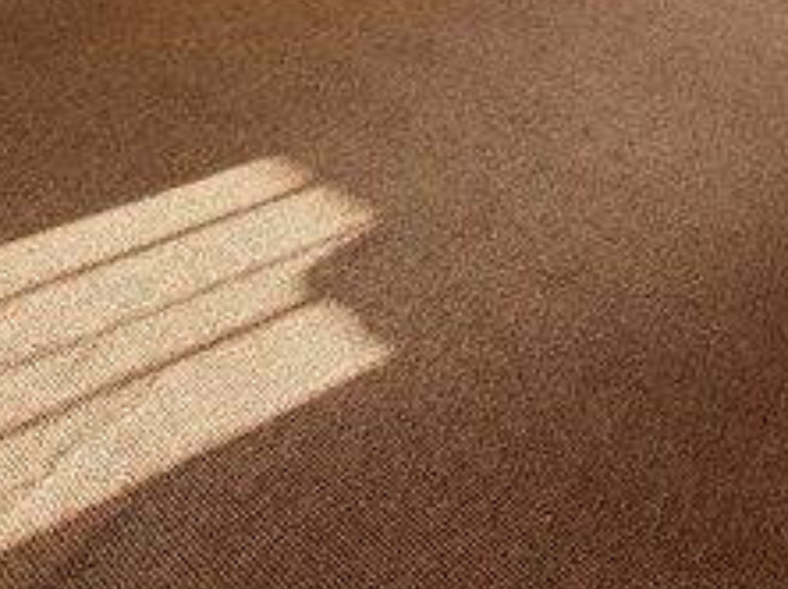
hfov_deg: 45.8
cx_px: 355
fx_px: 932
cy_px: -169
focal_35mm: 41
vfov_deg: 28.9
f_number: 2.2
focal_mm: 1.8
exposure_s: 1/120
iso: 50
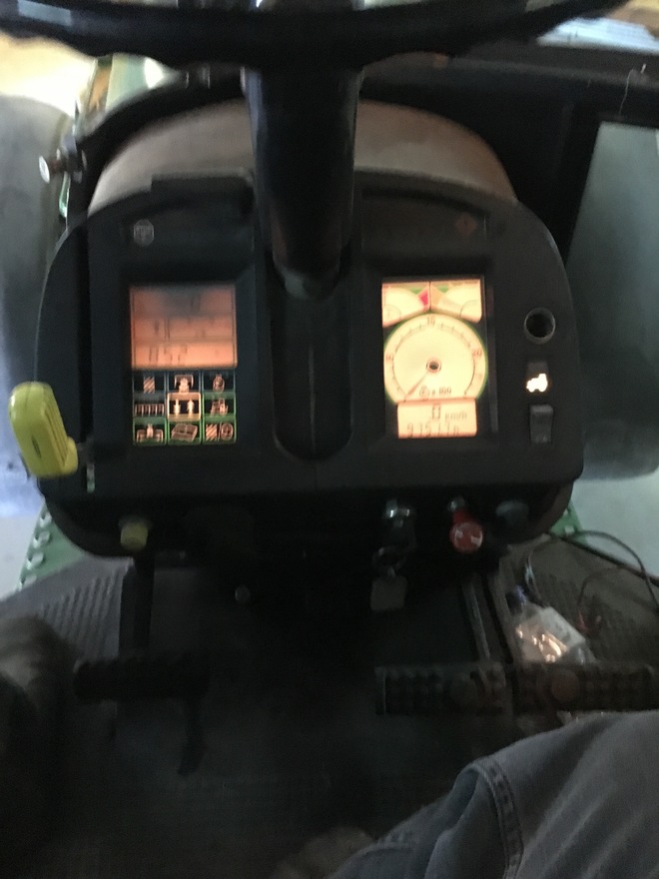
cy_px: 440
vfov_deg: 61.7
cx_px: 330
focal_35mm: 29
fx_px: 736
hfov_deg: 48.2
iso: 1250
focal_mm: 4.15
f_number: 2.2
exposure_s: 1/17
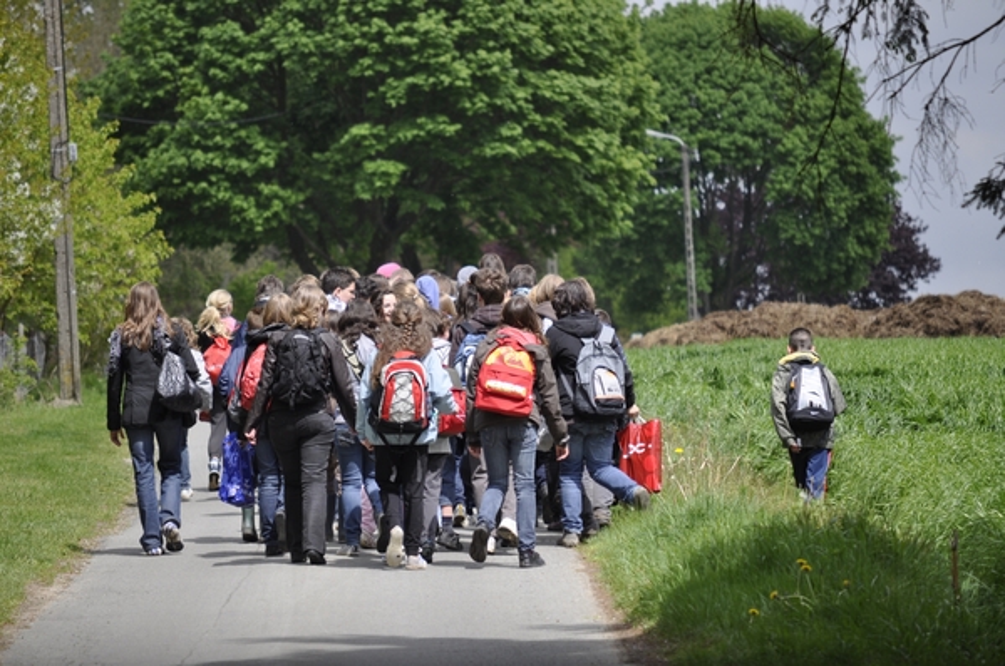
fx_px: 8361
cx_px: 502
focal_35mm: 300
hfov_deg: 6.9
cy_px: 333
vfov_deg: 4.6
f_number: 5.6
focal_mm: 200
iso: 200
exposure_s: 1/500
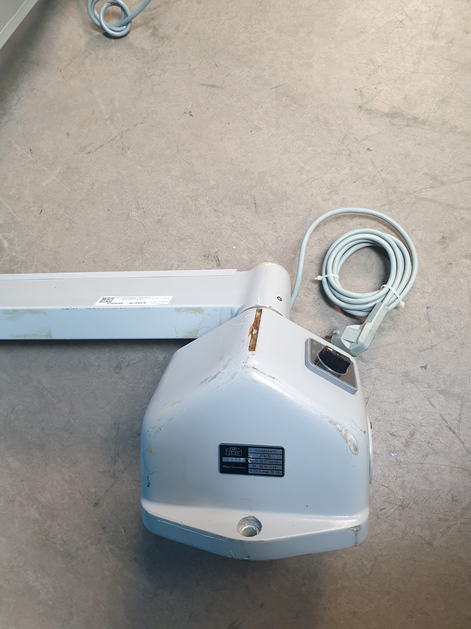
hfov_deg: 53.1
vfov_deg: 67.3
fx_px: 472
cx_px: 236
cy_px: 314
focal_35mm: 26
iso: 320
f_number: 2.4
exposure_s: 1/33
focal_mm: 4.3
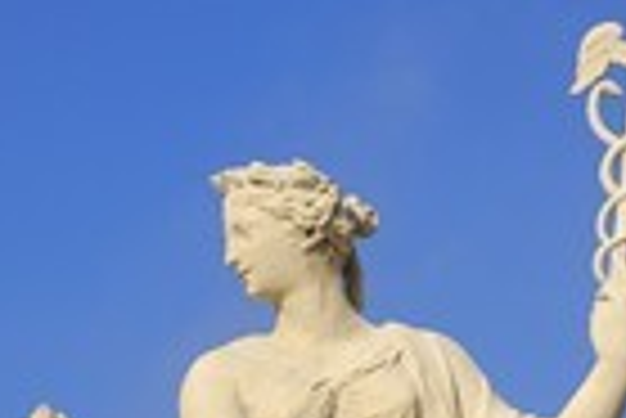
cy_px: 535
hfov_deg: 8.3
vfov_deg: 5.5
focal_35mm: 248
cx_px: 603
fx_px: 4317
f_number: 11
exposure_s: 1/320
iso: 200
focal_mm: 82
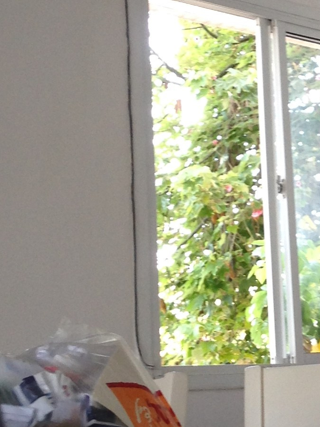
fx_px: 1480
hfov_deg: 12.0
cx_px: 414
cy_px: 129
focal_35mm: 120
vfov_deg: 16.4
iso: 50
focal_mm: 4.12
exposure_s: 1/30
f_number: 2.4
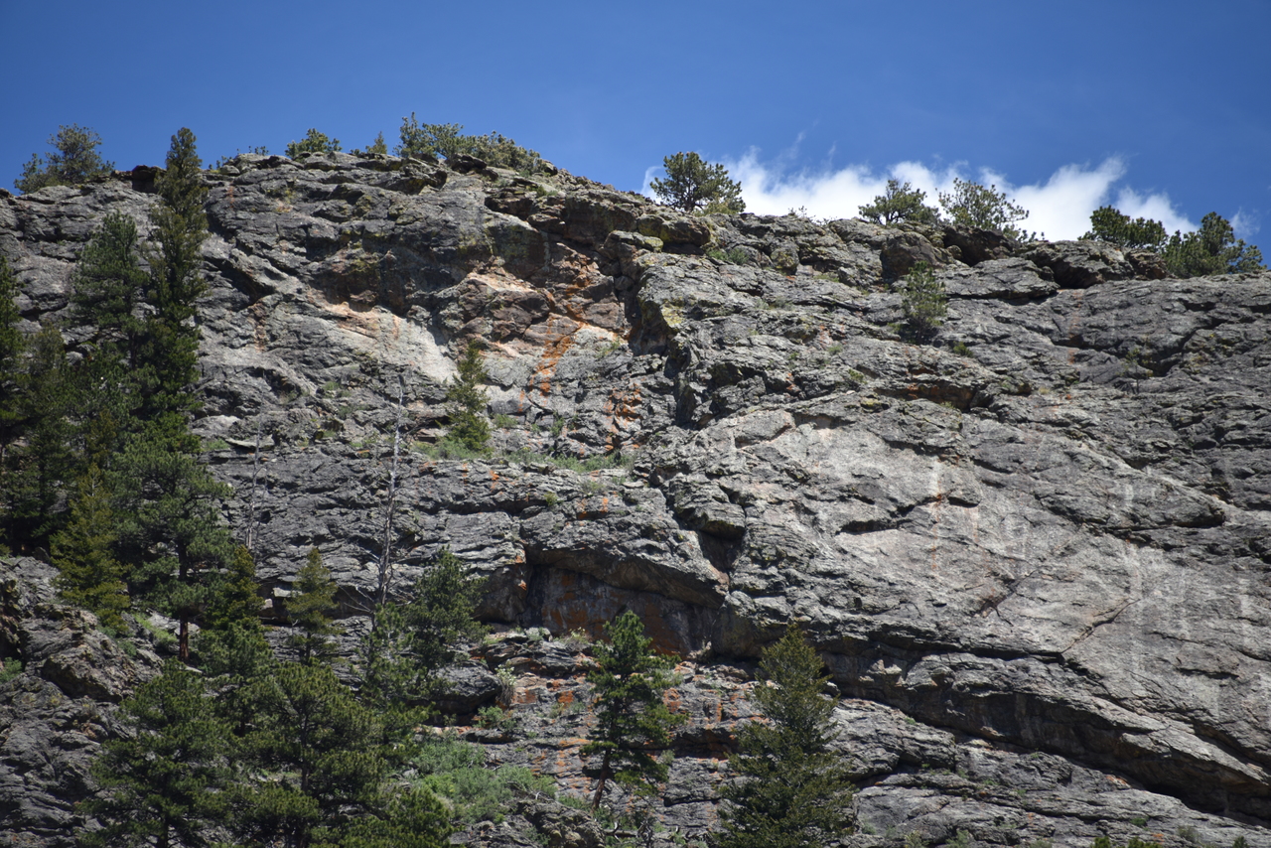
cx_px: 636
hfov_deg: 6.9
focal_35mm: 300
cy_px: 424
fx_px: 10593
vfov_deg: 4.6
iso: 160
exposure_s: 1/640
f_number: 5.6
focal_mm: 300
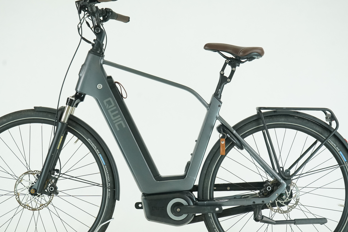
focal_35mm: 72
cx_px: 159
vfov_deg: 18.9
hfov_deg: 28.1
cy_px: 132
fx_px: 696
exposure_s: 1/200
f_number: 7.1
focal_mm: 57
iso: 2500
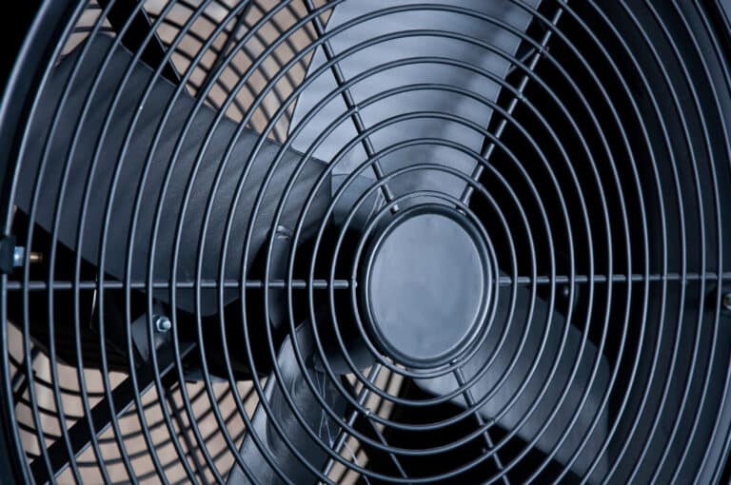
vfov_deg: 8.7
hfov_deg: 13.1
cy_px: 242
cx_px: 366
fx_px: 3194
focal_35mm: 158
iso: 200
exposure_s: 1/100
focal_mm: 105
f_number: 8
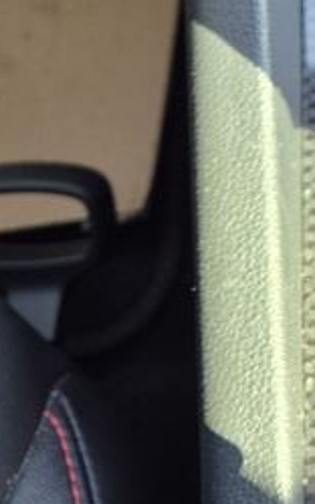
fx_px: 1375
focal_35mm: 100
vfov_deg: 19.4
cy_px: -131
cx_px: 648
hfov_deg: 11.6
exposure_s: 1/55
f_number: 1.8
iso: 80
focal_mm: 5.4
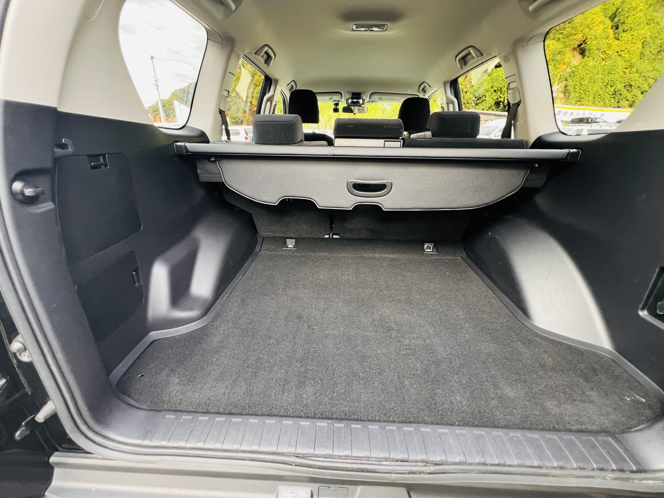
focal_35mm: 13
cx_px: 332
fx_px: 249
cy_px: 249
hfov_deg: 106.2
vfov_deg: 89.9
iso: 250
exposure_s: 1/99
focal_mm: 1.57
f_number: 1.8
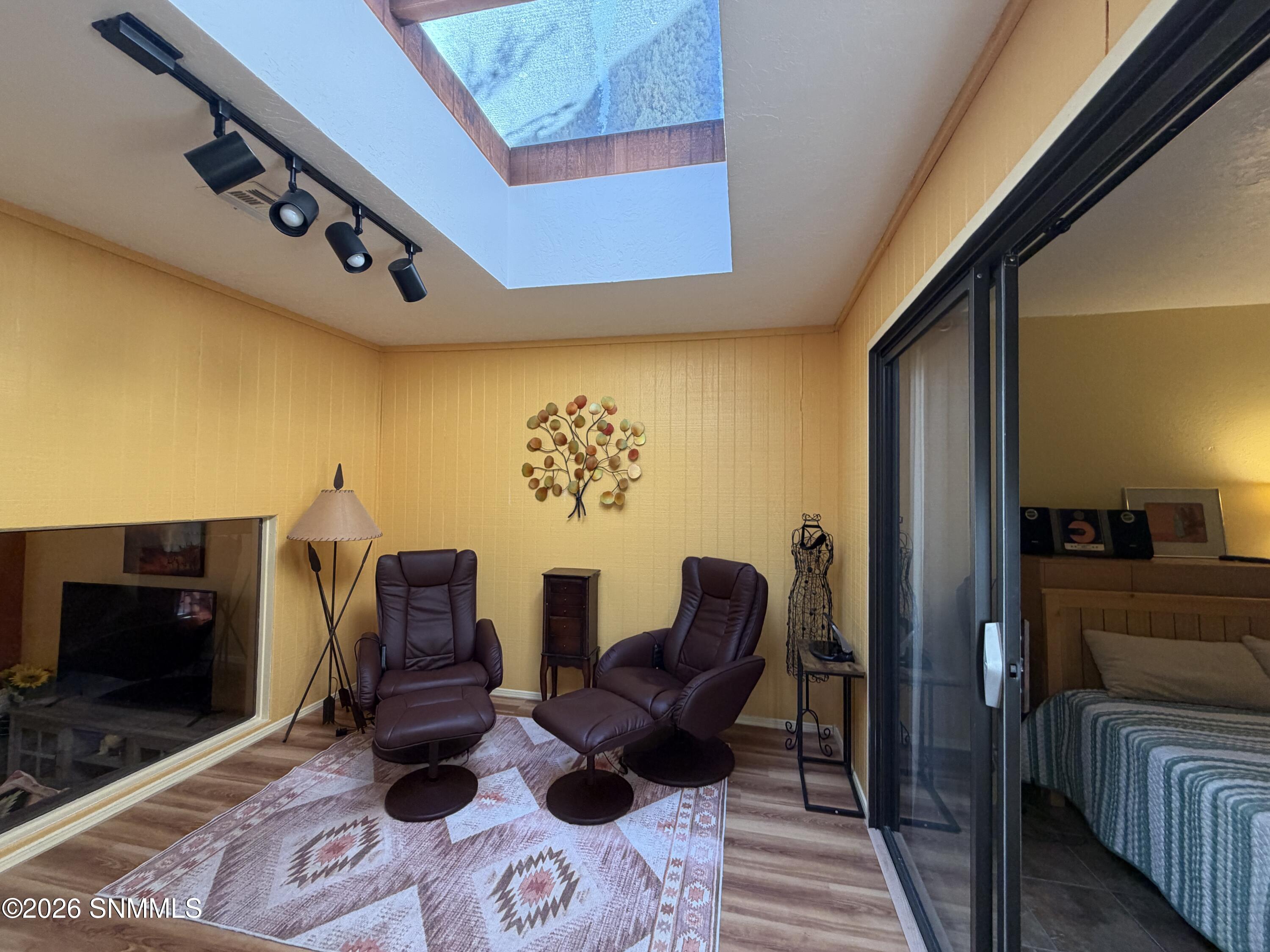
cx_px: 635
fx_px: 514
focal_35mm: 14
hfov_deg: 102.1
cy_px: 476
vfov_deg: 85.7
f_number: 2.2
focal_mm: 2.22
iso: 250
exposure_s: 1/121
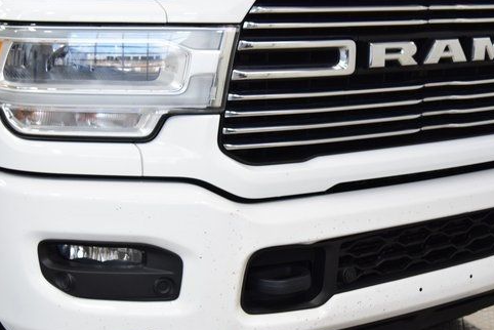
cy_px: 200
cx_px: 310
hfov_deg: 28.8
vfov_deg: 19.6
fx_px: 956
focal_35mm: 70
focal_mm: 35
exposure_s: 1/60
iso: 1600
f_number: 6.3
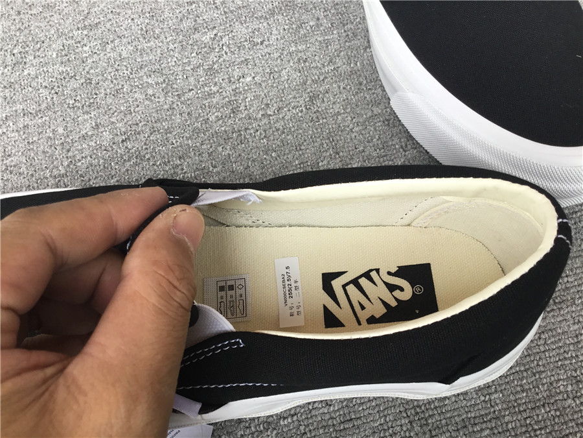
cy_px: 219
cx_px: 292
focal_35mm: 31
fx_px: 522
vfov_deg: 45.4
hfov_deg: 58.4
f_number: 2.4
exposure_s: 1/100
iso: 32
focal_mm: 3.3
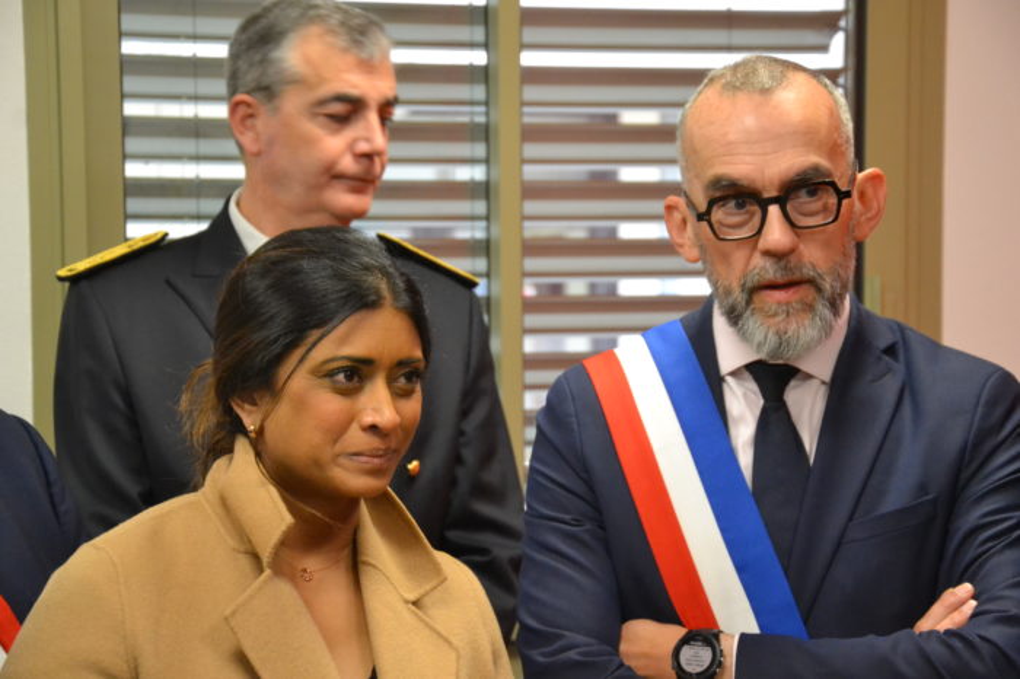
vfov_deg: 13.0
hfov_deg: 19.5
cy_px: 340
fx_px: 2973
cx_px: 510
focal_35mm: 105
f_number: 5.3
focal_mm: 70
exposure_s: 1/80
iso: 3200
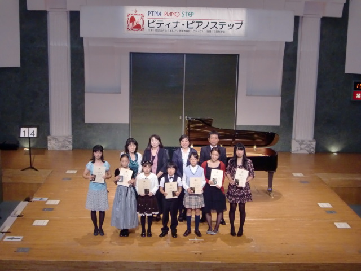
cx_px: 180
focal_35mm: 55
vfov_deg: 26.6
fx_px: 574
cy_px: 136
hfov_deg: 34.9
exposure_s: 1/60
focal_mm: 9.8
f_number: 3.6
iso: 400
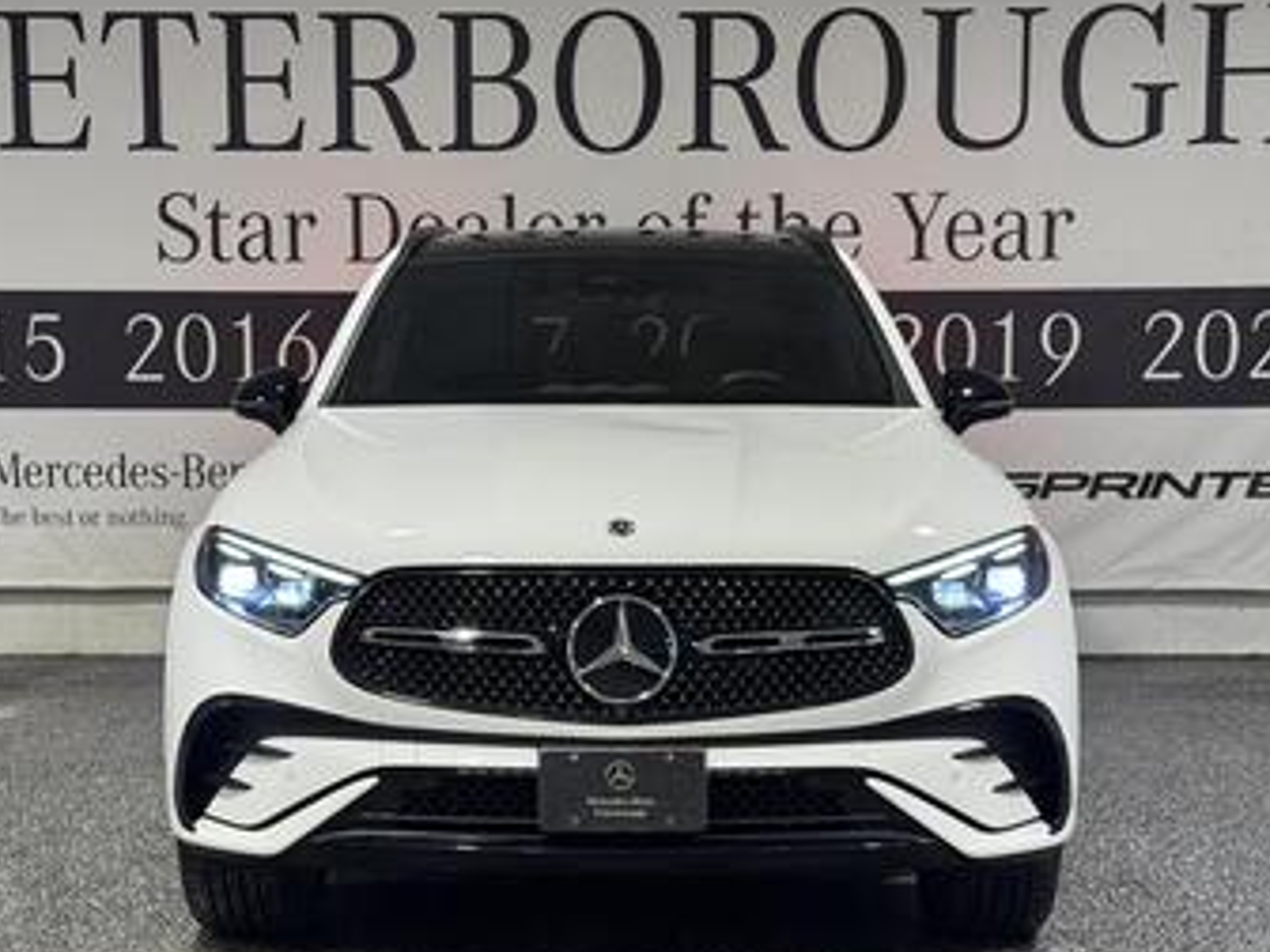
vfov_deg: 24.4
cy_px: 572
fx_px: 2201
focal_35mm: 60
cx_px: 586
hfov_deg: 32.2
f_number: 1.78
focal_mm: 6.76
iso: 80
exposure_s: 1/120
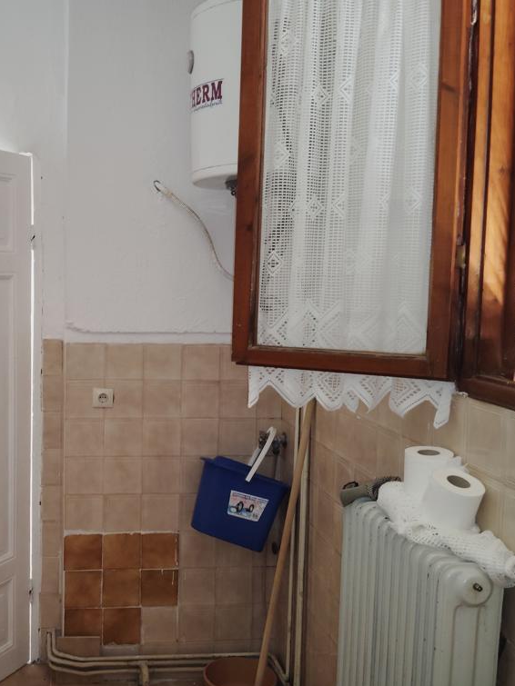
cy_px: 347
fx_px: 754
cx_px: 114
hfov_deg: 36.6
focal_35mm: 38
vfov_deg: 49.0
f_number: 1.8
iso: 705
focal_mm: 4.22
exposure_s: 1/33.3
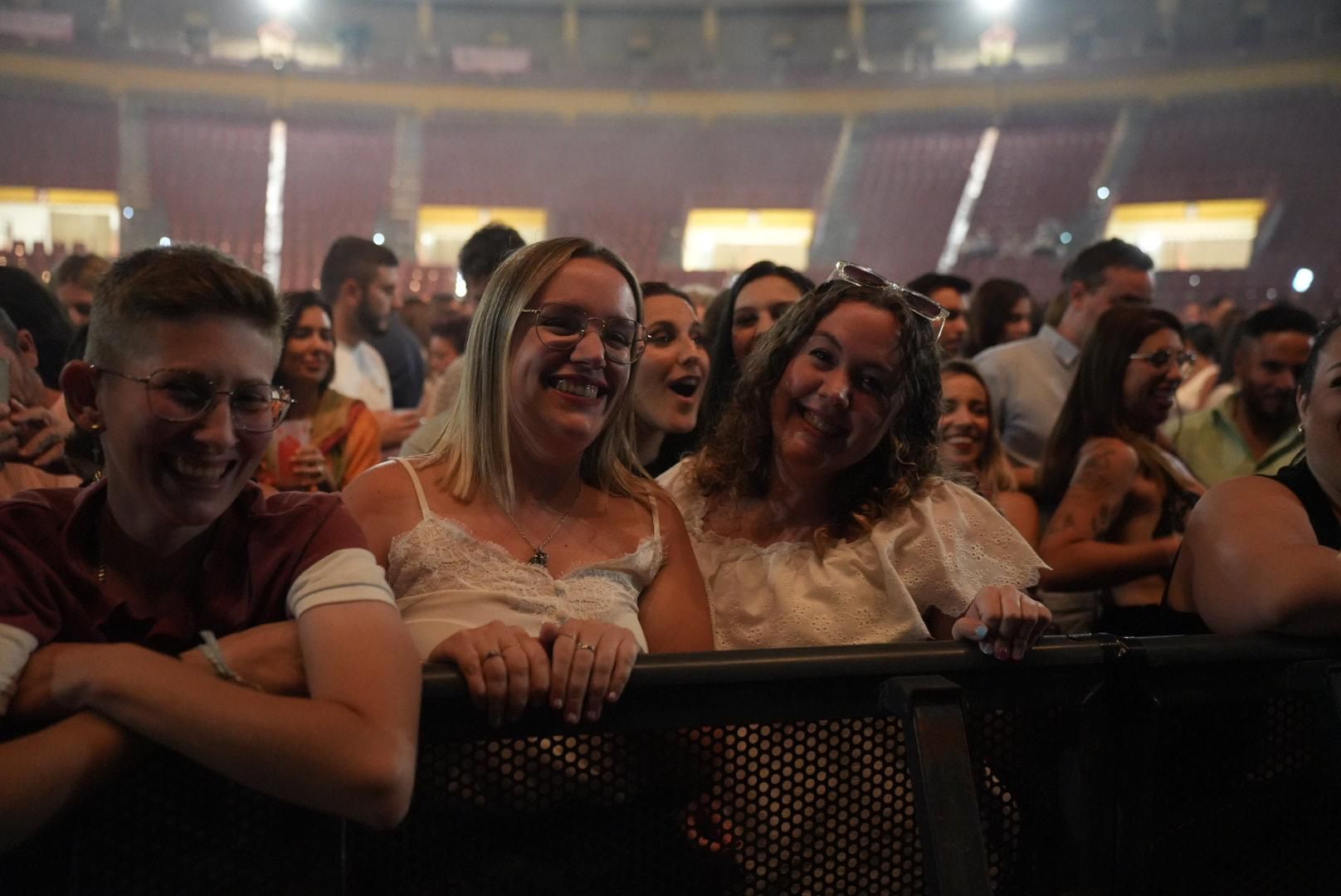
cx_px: 670
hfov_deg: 54.4
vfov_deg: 37.9
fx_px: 1305
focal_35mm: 35
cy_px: 448
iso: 8000
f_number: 2.8
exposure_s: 1/80
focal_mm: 35
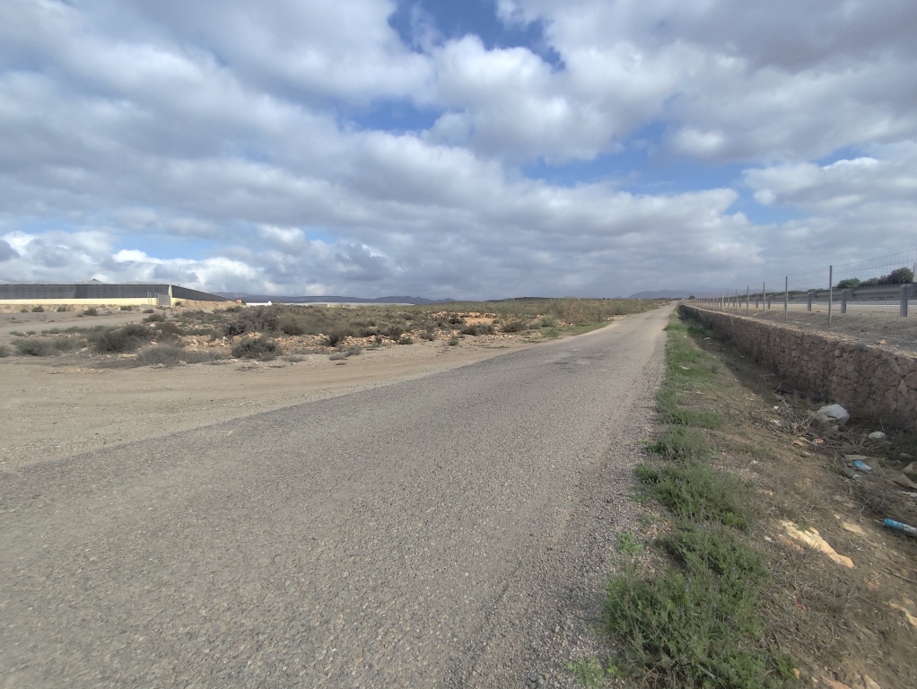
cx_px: 458
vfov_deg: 78.2
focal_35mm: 16
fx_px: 424
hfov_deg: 94.5
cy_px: 344
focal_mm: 1.65
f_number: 2.2
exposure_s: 1/1464
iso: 50
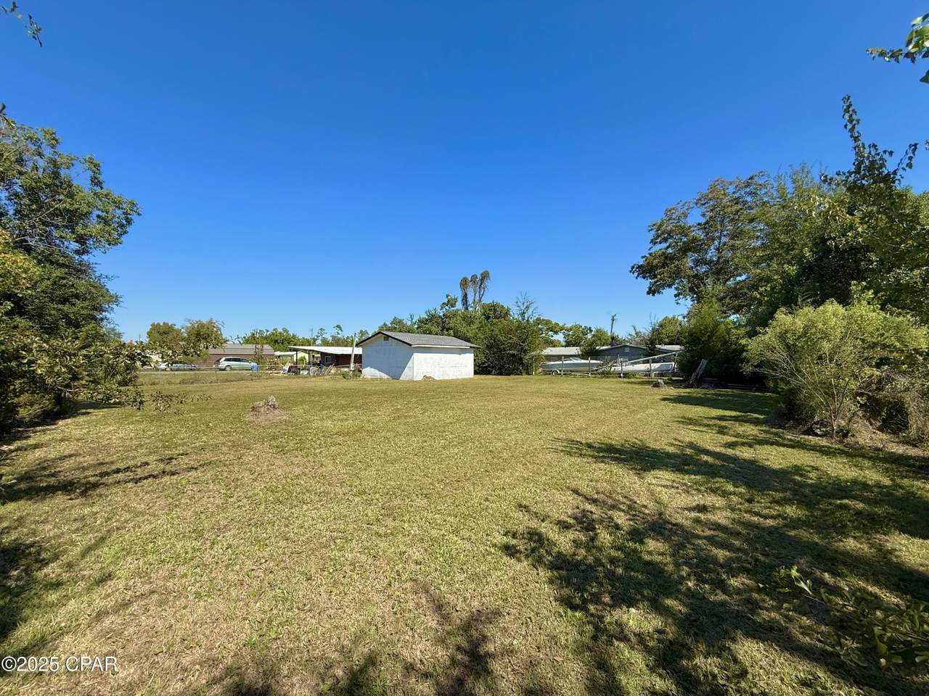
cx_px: 464
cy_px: 348
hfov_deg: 102.1
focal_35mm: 14
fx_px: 376
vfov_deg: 85.7
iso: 50
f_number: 2.2
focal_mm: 2.22
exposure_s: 1/2024
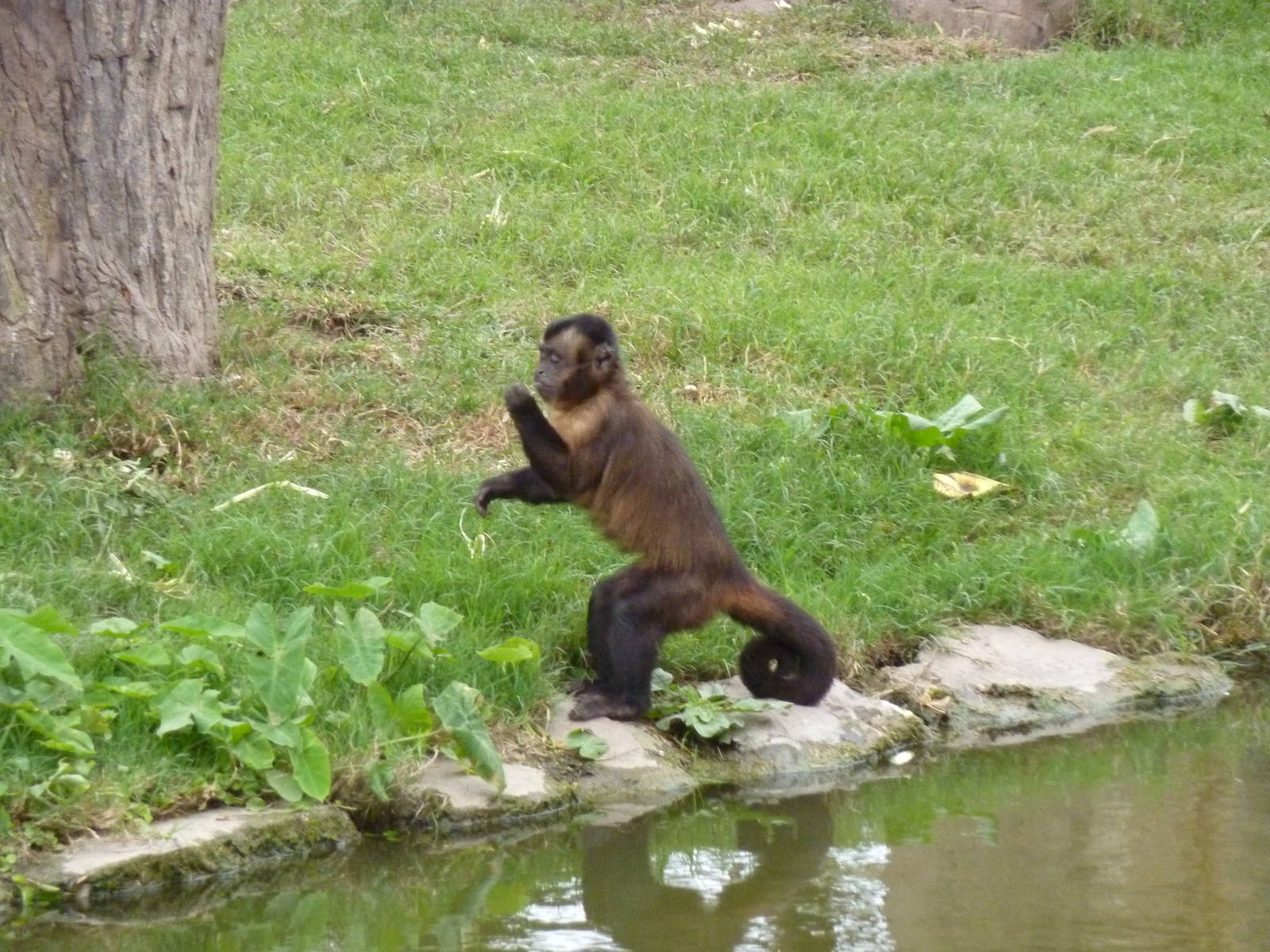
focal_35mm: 300
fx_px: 11006
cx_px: 635
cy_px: 476
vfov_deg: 5.0
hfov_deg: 6.6
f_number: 4.9
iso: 640
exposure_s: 1/250
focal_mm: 49.2
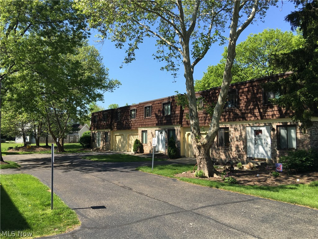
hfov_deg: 61.7
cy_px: 120
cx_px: 159
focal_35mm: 29
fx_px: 266
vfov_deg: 48.2
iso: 25
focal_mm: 4.15
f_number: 2.2
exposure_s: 1/974
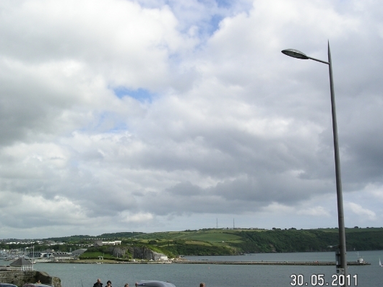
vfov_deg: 33.6
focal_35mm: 43
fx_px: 476
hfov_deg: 43.8
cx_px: 178
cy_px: 149
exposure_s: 1/750
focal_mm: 7.8
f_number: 5.6
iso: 100
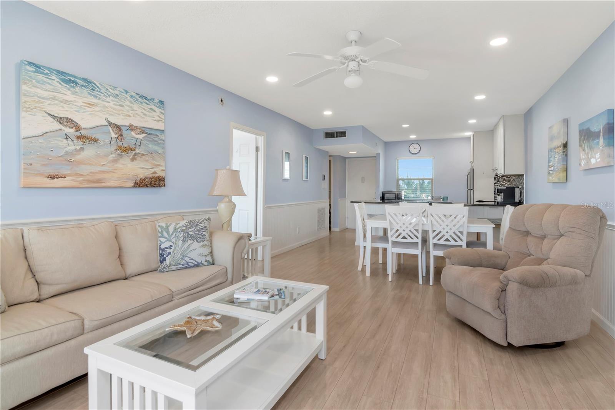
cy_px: 205
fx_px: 295
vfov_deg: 69.6
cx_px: 308
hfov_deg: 92.5
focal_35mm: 17
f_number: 10
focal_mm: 11.5
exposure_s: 1/15
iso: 640
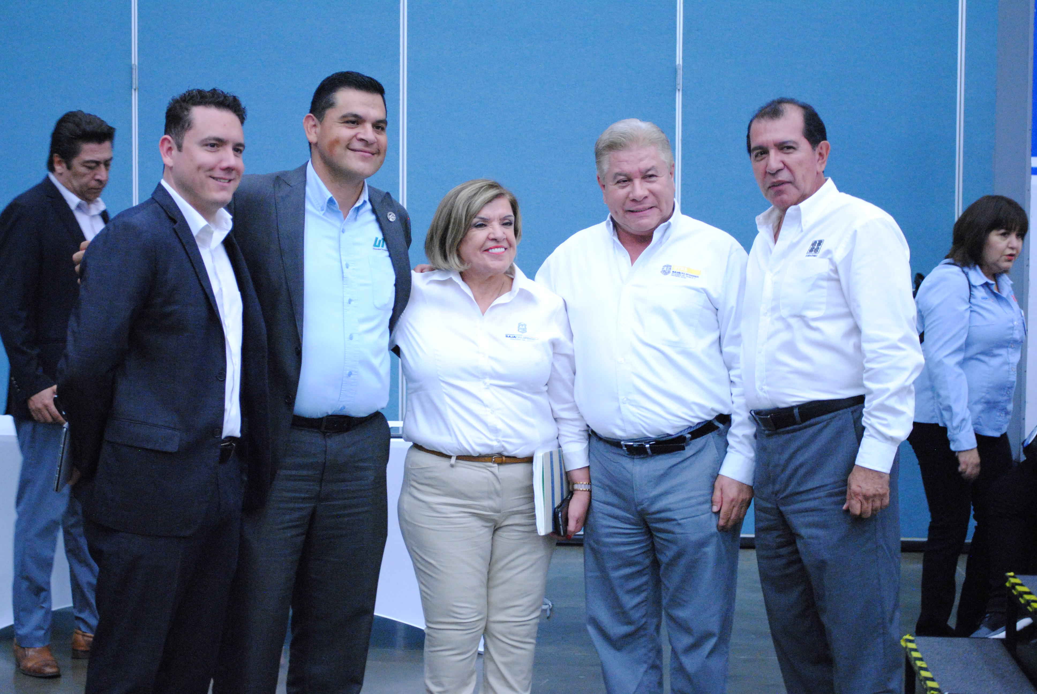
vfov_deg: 20.2
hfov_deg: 29.8
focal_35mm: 68
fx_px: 1947
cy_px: 347
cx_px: 518
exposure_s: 1/15
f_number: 5.3
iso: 1600
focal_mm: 45
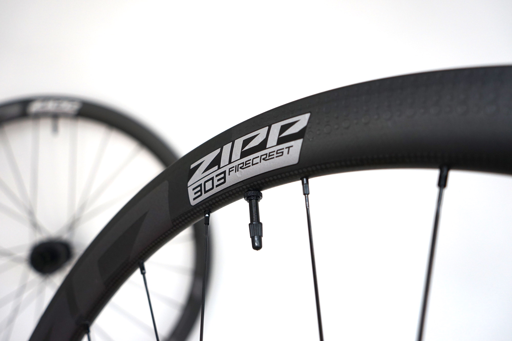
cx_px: 256
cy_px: 170
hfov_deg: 65.5
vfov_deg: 46.3
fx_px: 398
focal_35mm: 28
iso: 500
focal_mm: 28
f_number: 4
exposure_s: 1/60
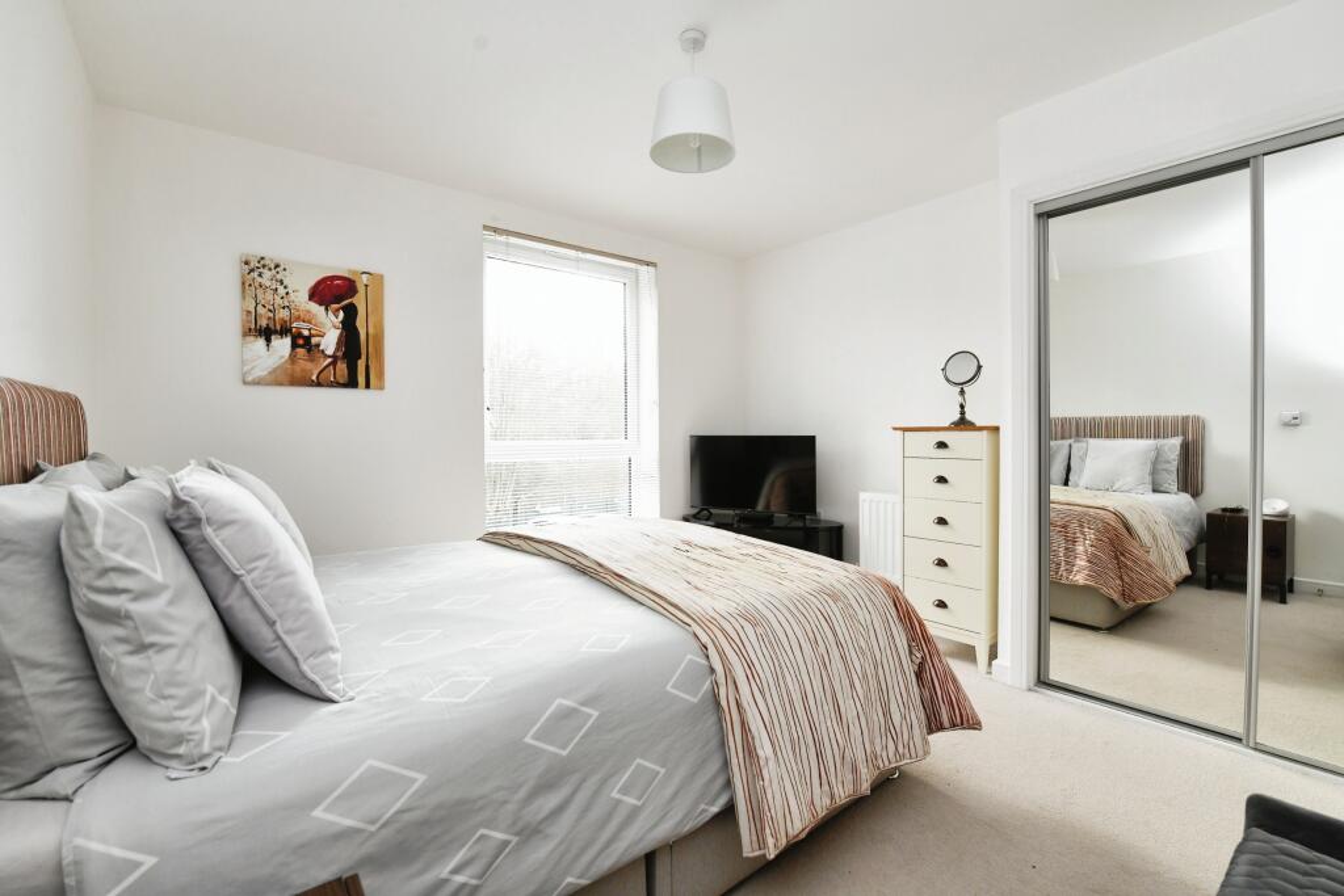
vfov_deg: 73.8
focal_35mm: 16
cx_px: 672
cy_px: 448
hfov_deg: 96.7
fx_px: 597
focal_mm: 16
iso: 800
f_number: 7.1
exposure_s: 1/100
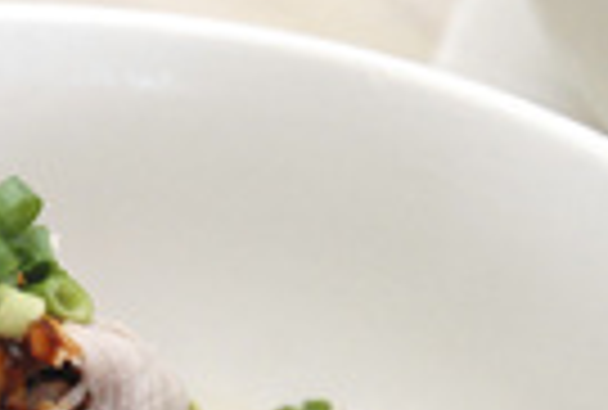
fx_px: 3304
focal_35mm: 195
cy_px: 642
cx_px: -95
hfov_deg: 10.4
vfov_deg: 7.0
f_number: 7.1
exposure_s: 1/200
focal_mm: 40
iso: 1600
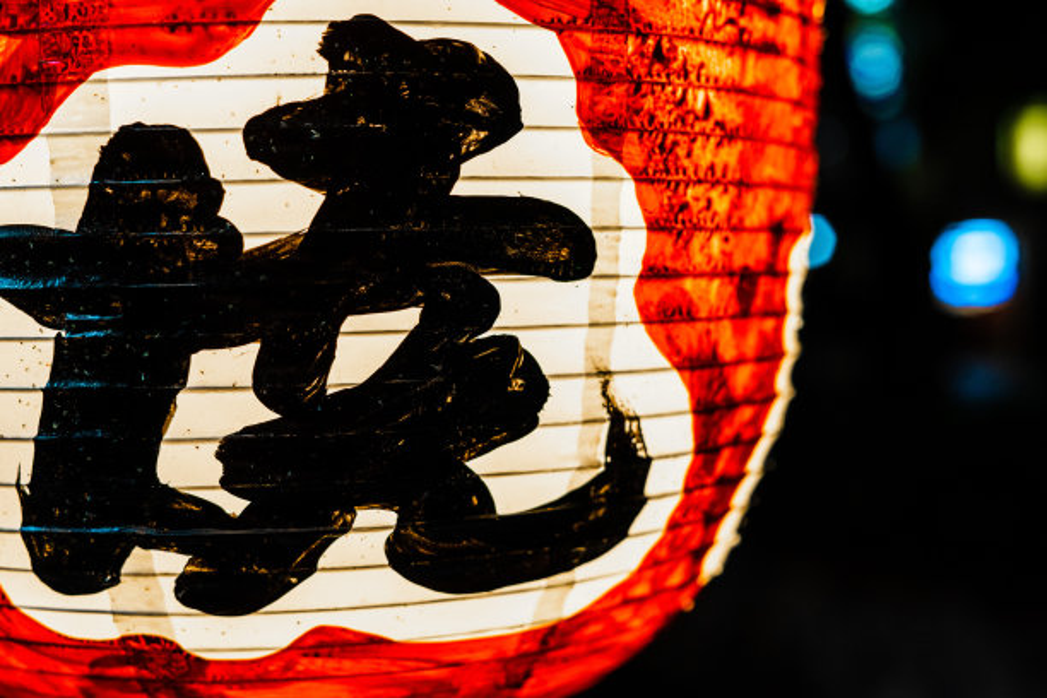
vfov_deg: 27.0
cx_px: 524
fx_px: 1454
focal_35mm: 50
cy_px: 349
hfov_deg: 39.6
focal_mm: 50
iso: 500
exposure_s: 1/60
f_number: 4
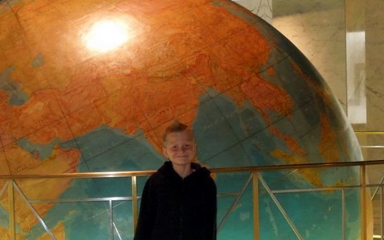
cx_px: 165
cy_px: 250
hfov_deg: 16.3
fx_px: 1340
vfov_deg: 10.2
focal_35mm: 128
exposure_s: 1/40
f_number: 4.4
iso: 800
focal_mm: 12.5
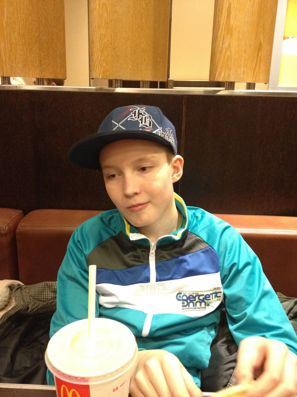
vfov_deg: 52.6
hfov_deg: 40.7
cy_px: 198
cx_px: 148
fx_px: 400
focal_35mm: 35
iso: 500
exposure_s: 1/15
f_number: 2.4
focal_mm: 4.28
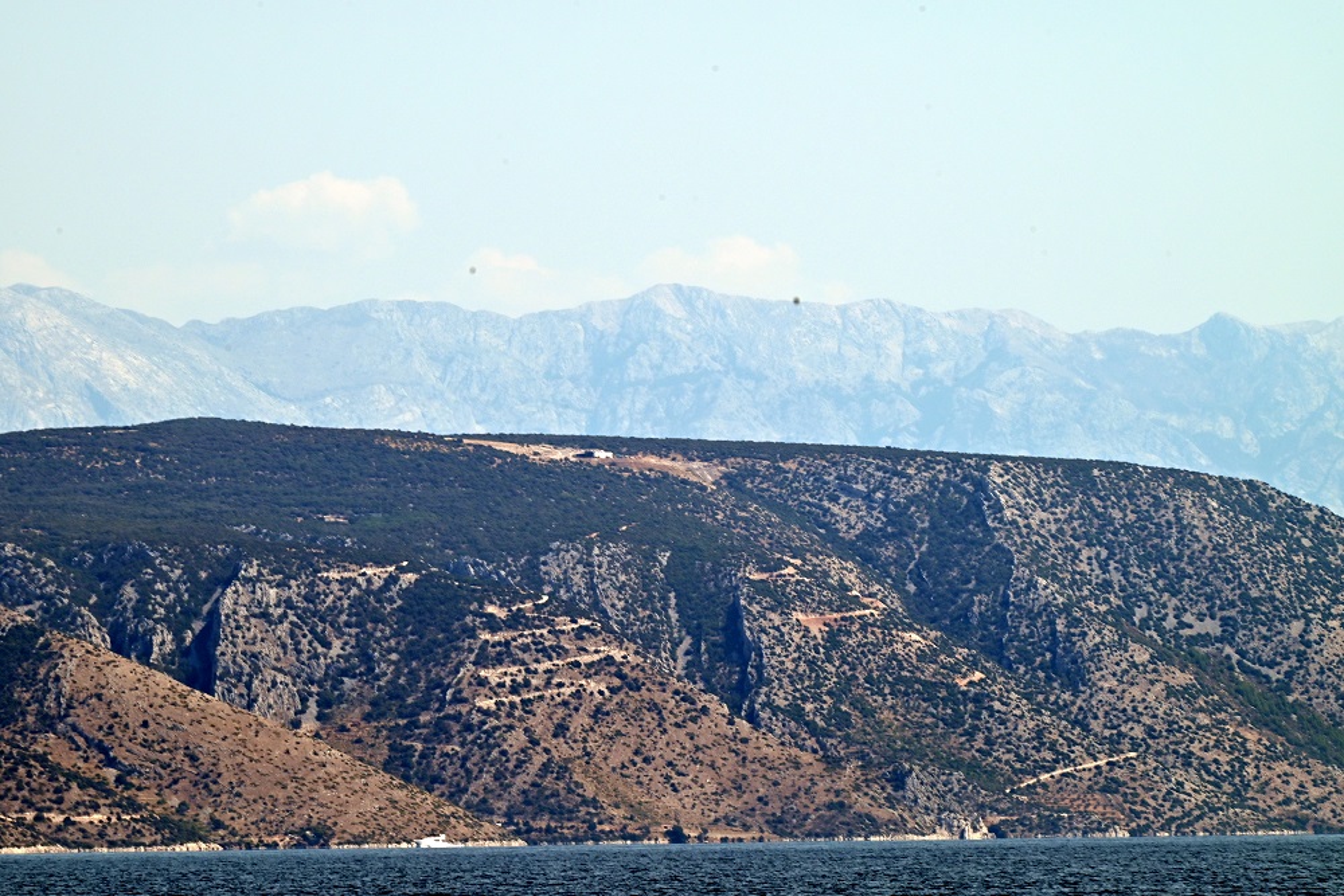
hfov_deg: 6.9
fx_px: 11201
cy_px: 448
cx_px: 672
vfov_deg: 4.6
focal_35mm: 300
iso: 220
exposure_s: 1/320
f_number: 16
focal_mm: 300
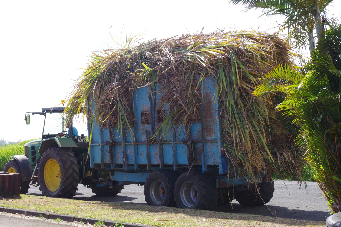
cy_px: 114
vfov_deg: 21.1
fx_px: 611
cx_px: 170
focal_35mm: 64
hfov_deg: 31.2
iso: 400
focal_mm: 43
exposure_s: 1/200
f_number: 11
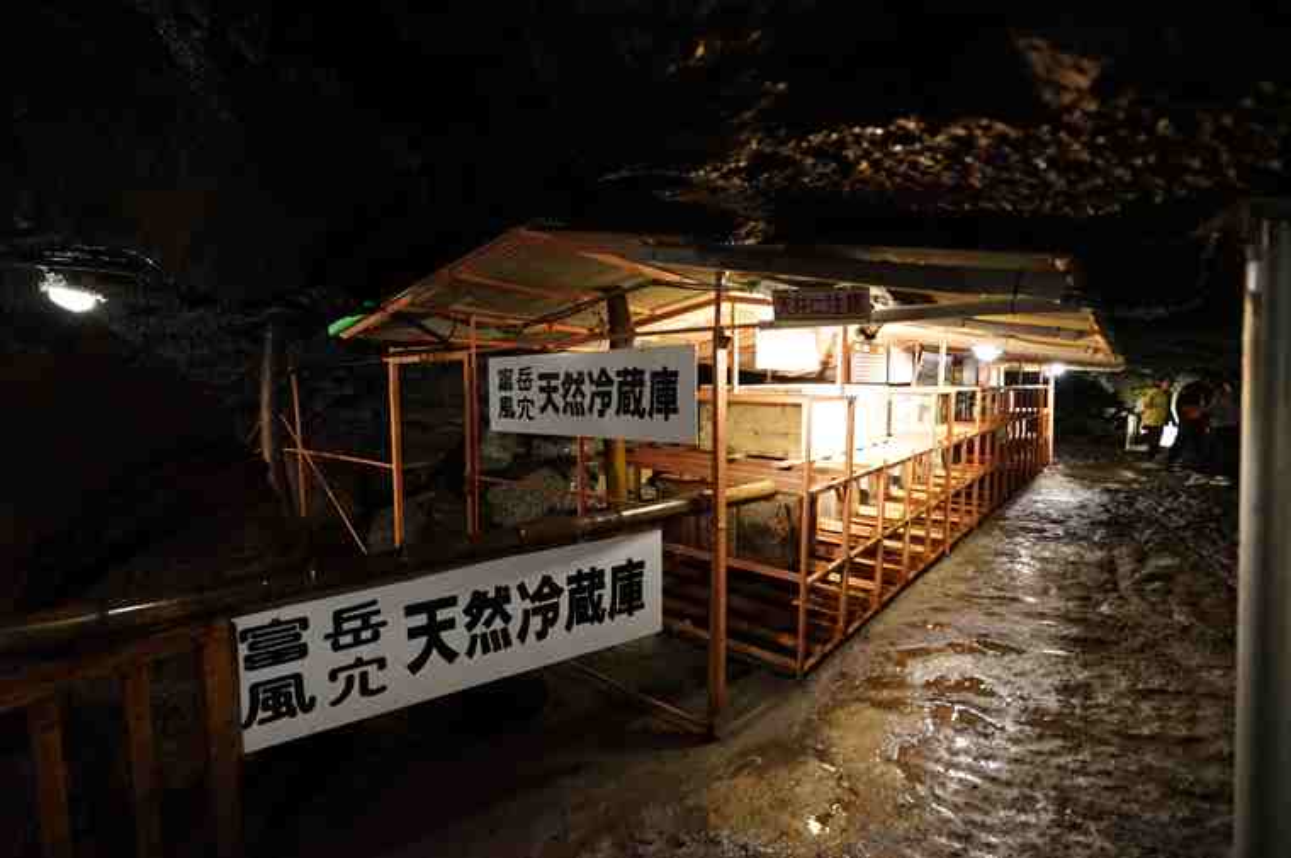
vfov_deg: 73.6
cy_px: 429
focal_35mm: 16
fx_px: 573
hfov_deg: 96.8
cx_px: 646
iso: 6400
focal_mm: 16
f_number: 4
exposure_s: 1/30
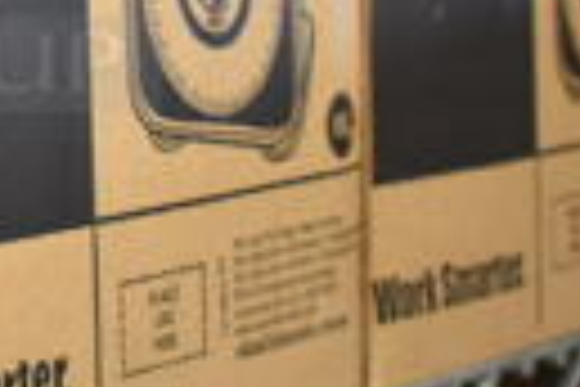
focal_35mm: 128
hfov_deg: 14.7
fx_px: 2062
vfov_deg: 10.5
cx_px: -337
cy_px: -126
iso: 720
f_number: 3.5
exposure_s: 1/30
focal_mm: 18
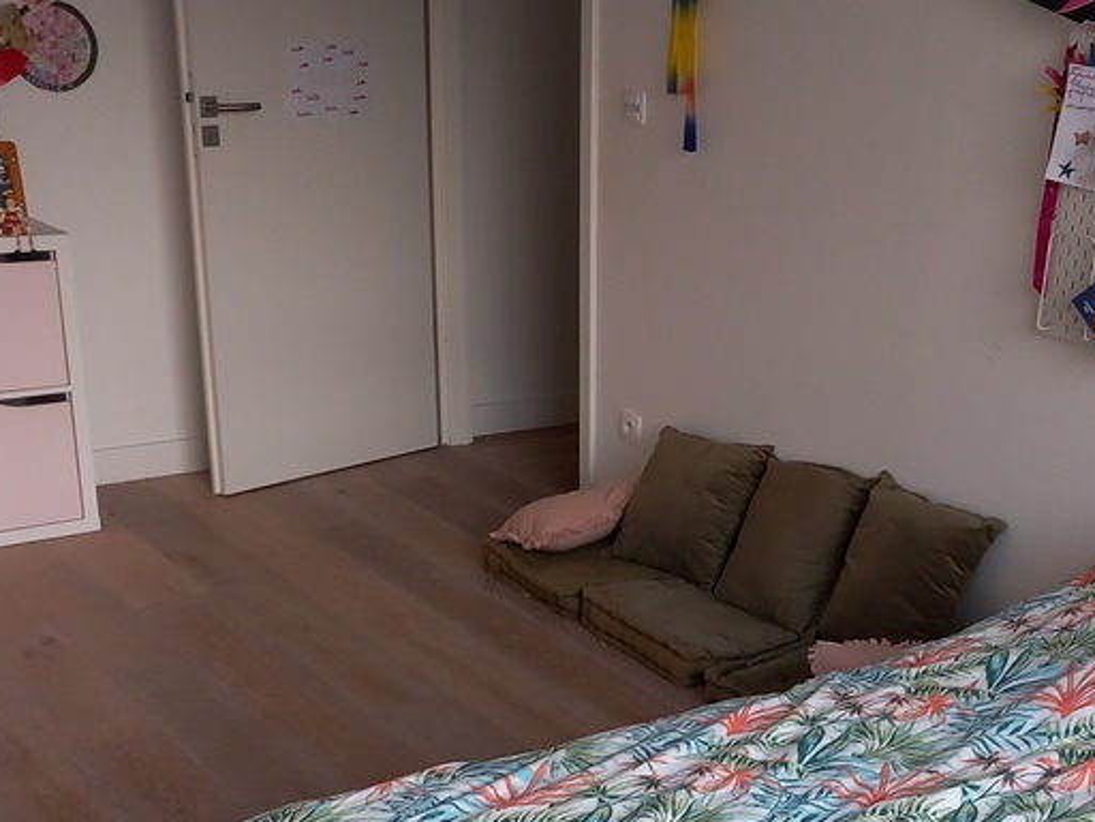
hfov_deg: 35.1
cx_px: 744
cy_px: 719
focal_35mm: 54
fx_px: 1708
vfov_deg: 26.3
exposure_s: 1/50
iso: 125
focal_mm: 4
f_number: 1.8
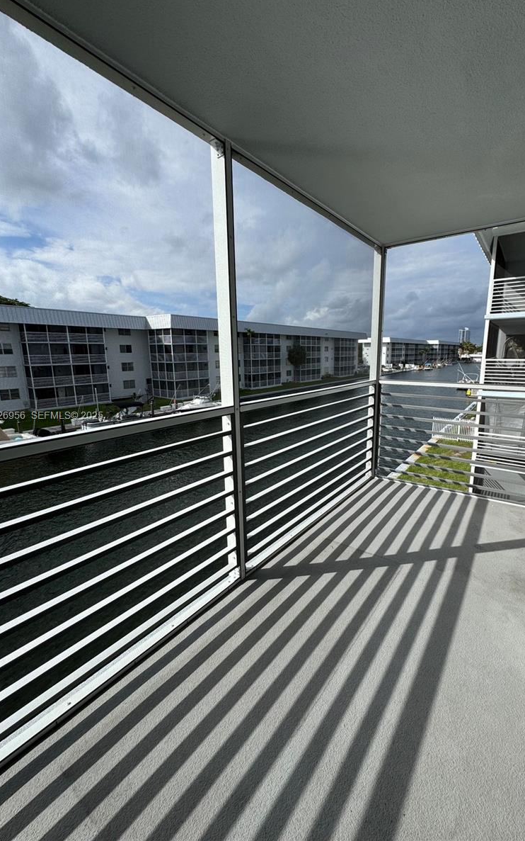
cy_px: 417
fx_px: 343
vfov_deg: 101.5
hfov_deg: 74.6
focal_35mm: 15
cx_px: 291
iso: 50
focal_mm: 2.22
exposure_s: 1/1927
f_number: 2.2
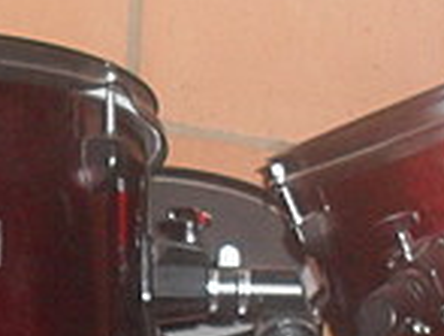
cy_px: 327
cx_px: 79
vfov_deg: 9.0
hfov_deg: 11.9
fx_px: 2122
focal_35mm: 165
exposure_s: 1/45
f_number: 2.8
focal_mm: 6.3
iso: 200
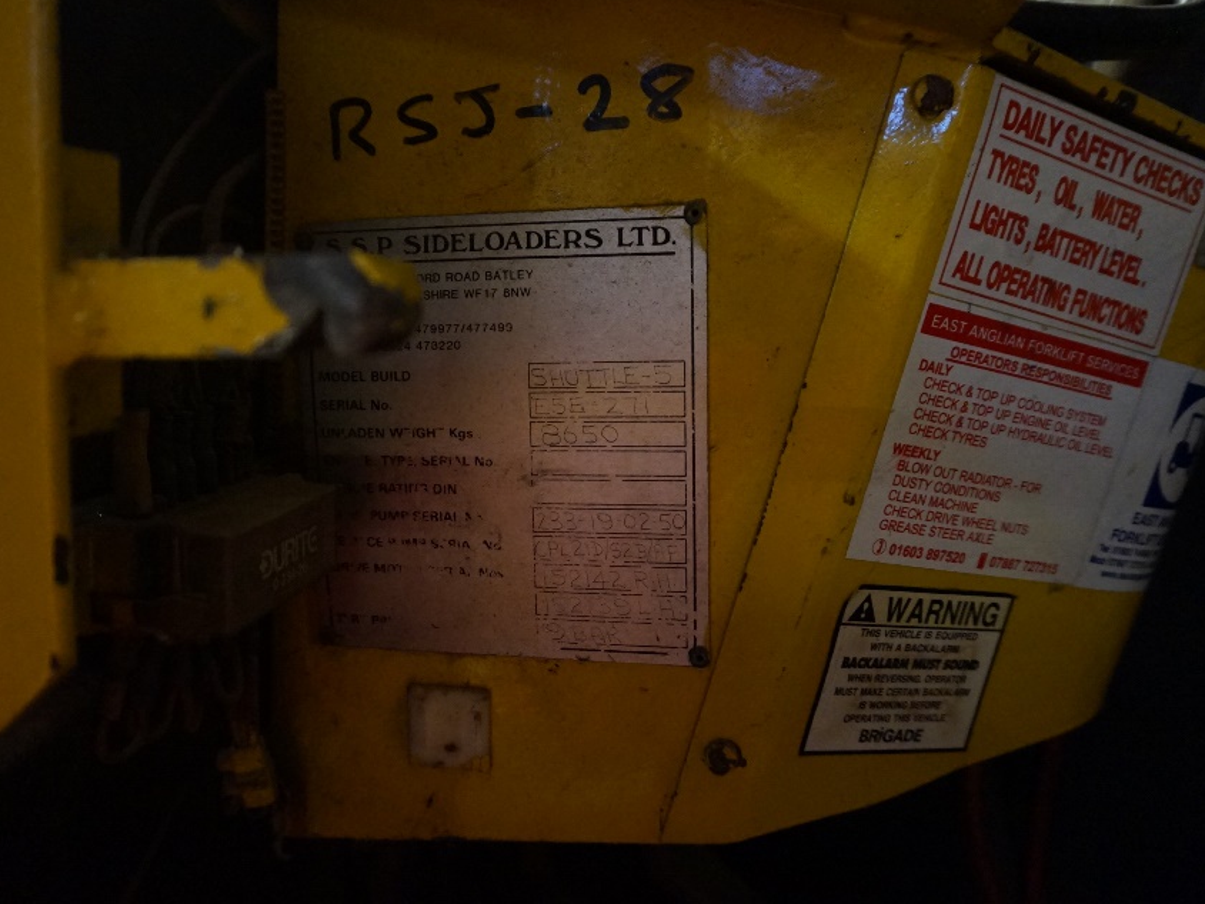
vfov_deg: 49.7
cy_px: 432
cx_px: 561
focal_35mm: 28
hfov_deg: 63.4
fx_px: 975
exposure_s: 1/30
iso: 3200
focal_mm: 16
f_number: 3.5
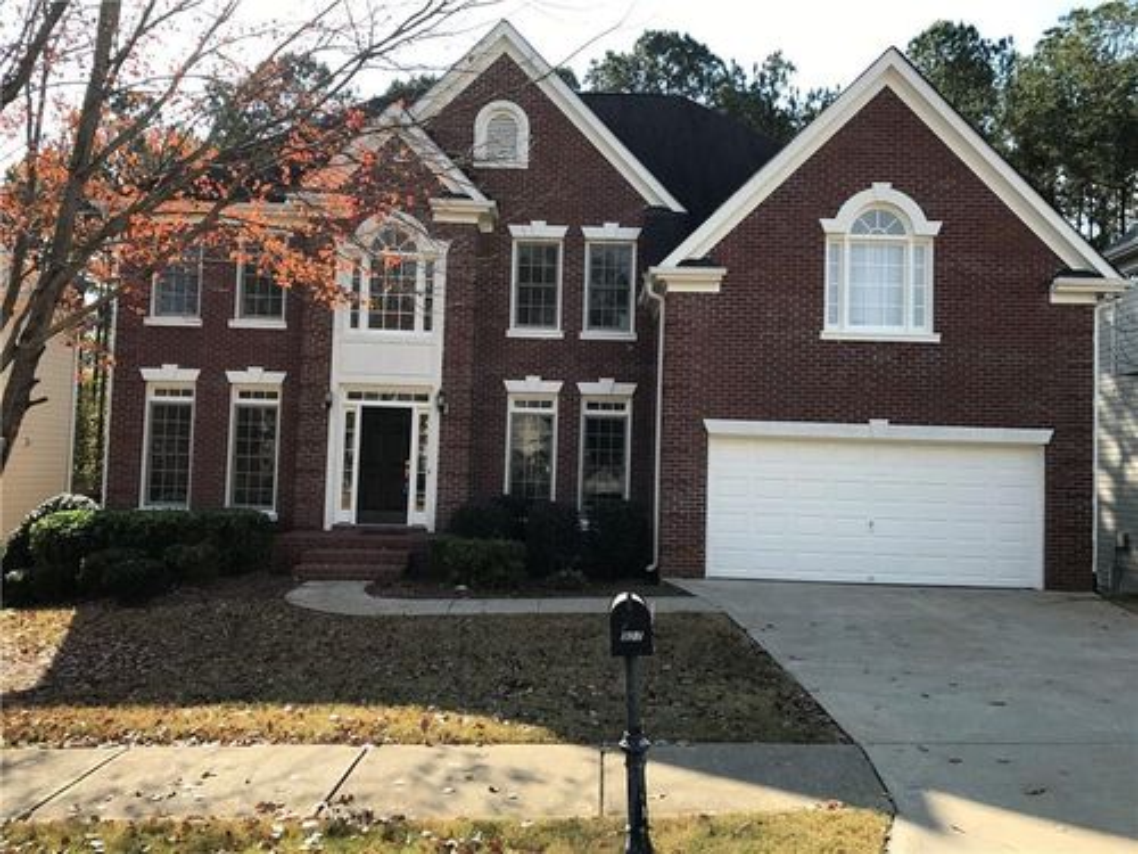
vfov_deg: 49.7
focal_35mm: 28
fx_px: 920
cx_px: 569
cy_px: 427
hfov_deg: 63.4
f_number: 1.8
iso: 20
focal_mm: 3.99
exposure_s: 1/798
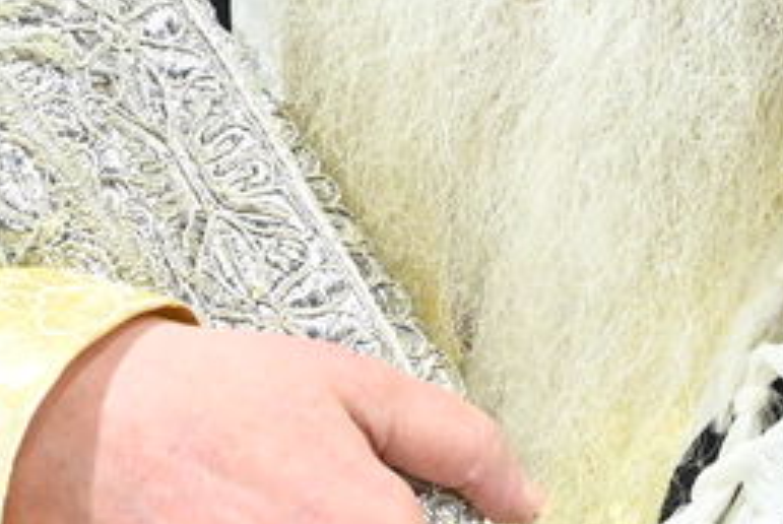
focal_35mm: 843
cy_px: -145
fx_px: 18356
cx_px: 472
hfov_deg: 2.4
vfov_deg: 1.6
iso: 3200
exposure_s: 1/125
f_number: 7.1
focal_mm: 155
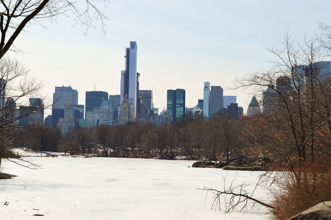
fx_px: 551
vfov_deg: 22.6
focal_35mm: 60
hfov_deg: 33.4
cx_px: 166
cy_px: 110
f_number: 9
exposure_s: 1/320
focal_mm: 40
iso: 100
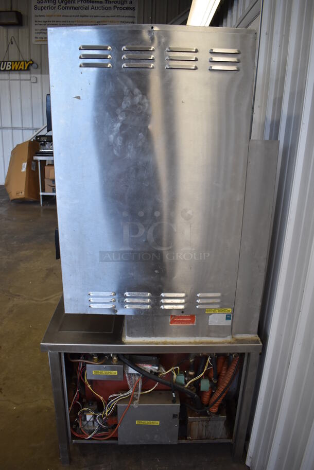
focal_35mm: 27
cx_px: 157
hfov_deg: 48.0
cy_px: 235
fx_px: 353
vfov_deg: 67.3
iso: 800
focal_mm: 18
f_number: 3.5
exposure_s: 1/200
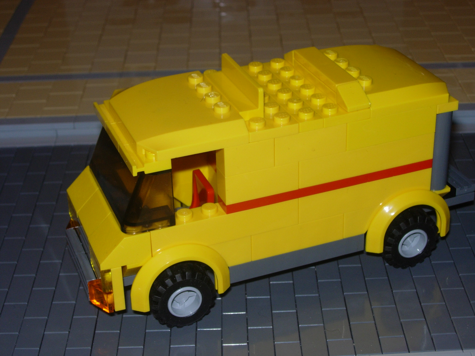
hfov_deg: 27.0
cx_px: 238
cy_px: 178
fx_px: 988
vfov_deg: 20.4
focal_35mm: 72
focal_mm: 14.9
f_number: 6.3
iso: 79
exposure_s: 1/64
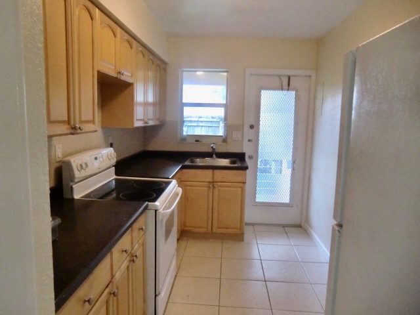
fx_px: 291
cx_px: 210
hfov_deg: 71.6
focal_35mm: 24
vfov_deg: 56.8
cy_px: 158
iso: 640
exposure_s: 1/60
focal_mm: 4.3
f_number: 3.2
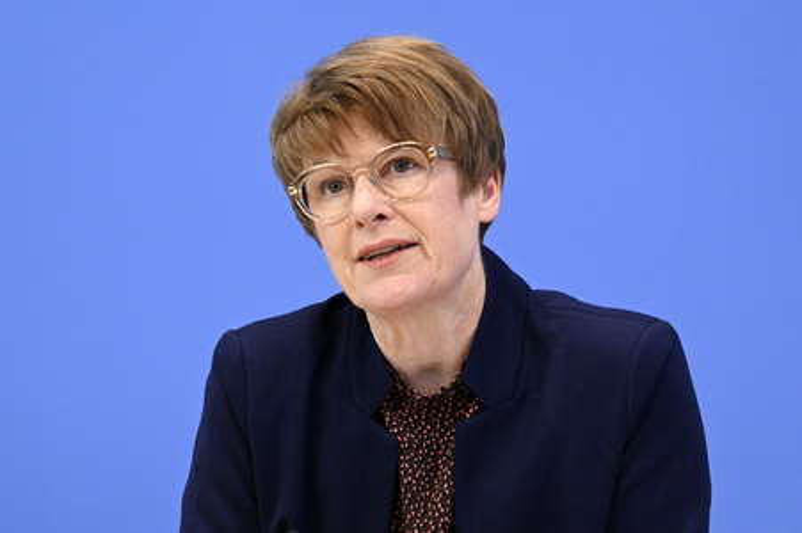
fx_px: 2894
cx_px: 401
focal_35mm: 130
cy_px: 266
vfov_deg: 10.5
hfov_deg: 15.8
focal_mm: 130
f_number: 6.3
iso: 4000
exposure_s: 1/500
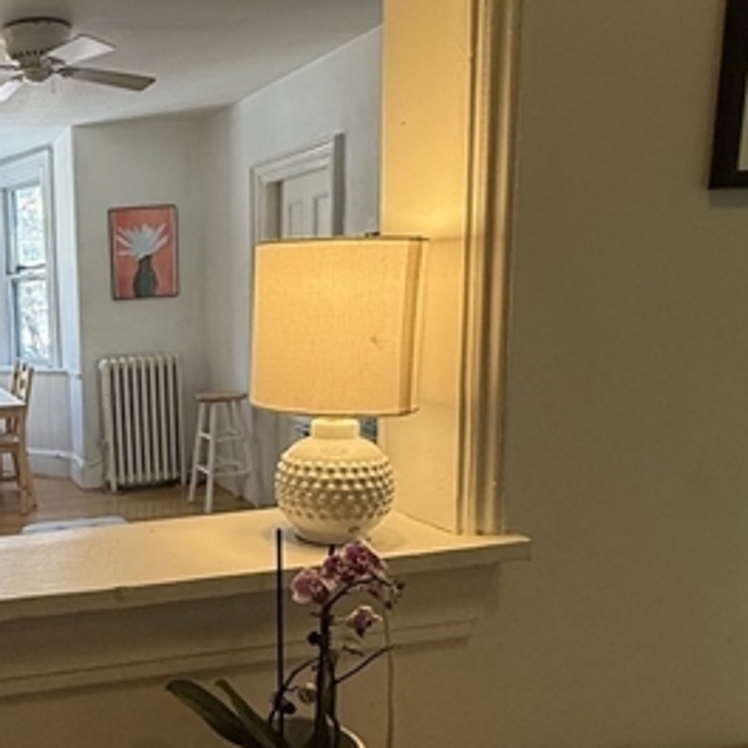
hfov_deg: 40.3
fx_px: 880
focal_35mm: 36
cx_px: -3
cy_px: 445
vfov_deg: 45.8
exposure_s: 1/120
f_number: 2.2
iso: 160
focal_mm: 2.22
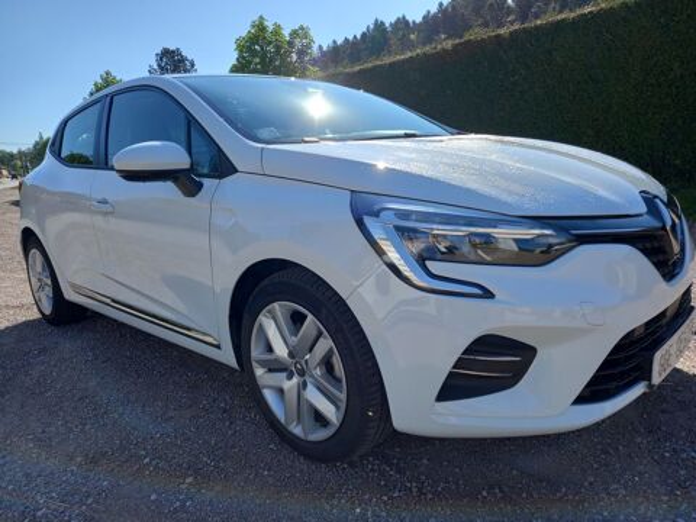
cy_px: 261
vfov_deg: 54.9
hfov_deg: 69.4
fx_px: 503
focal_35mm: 25
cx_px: 348
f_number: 2
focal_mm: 4.6
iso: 25
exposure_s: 1/441
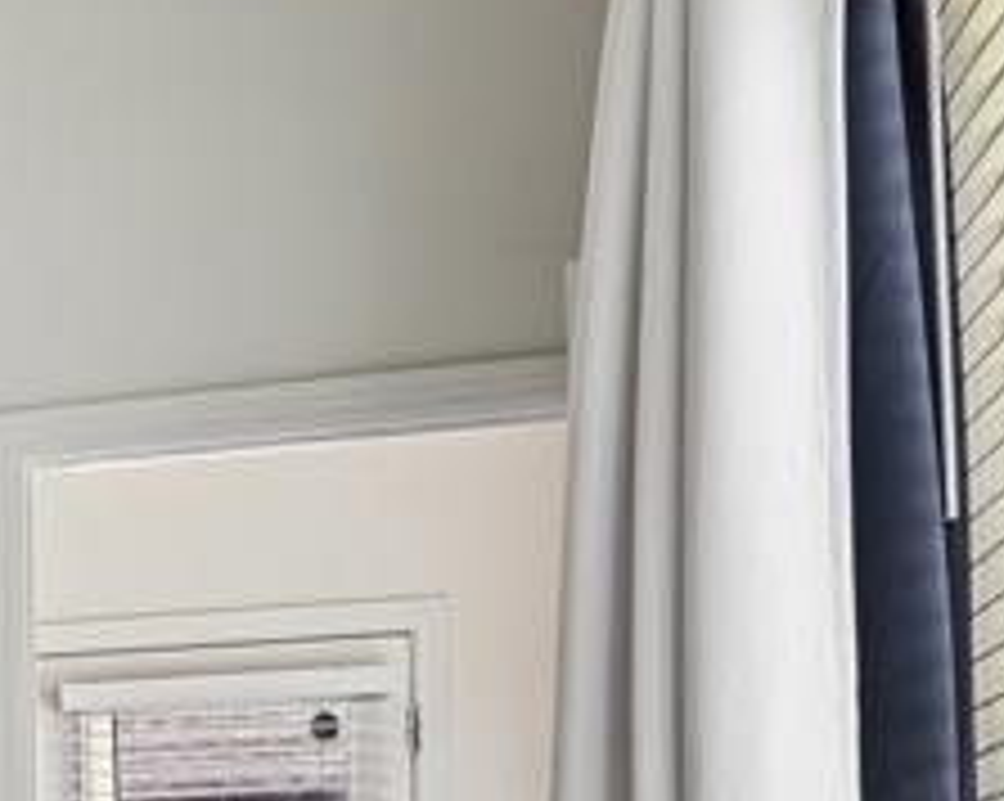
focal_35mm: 82
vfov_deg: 17.8
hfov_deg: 17.5
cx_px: -945
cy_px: 972
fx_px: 2434
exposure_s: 1/100
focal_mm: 19
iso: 400
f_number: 8
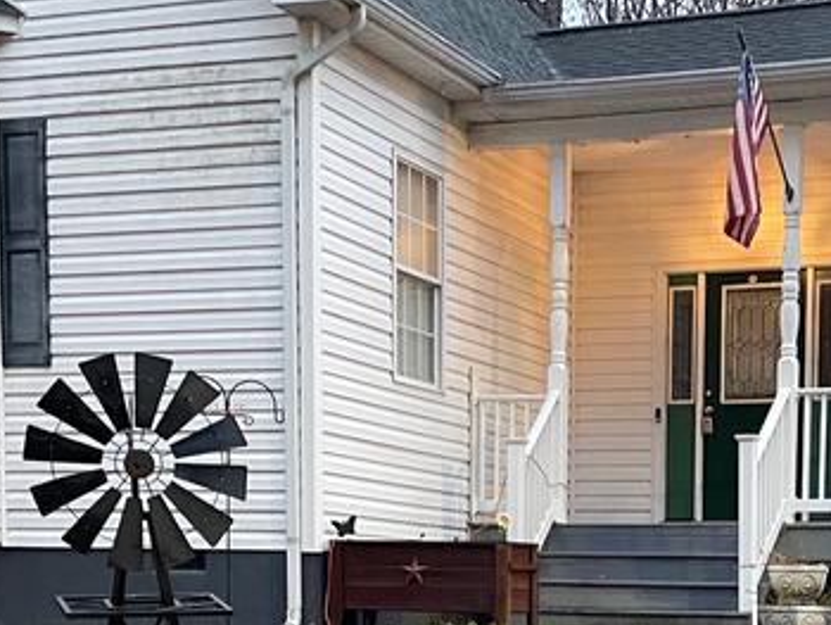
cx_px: 670
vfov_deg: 18.1
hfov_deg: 25.2
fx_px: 1826
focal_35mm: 76
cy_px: 822
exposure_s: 1/60
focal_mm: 4.2
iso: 400
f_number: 1.6
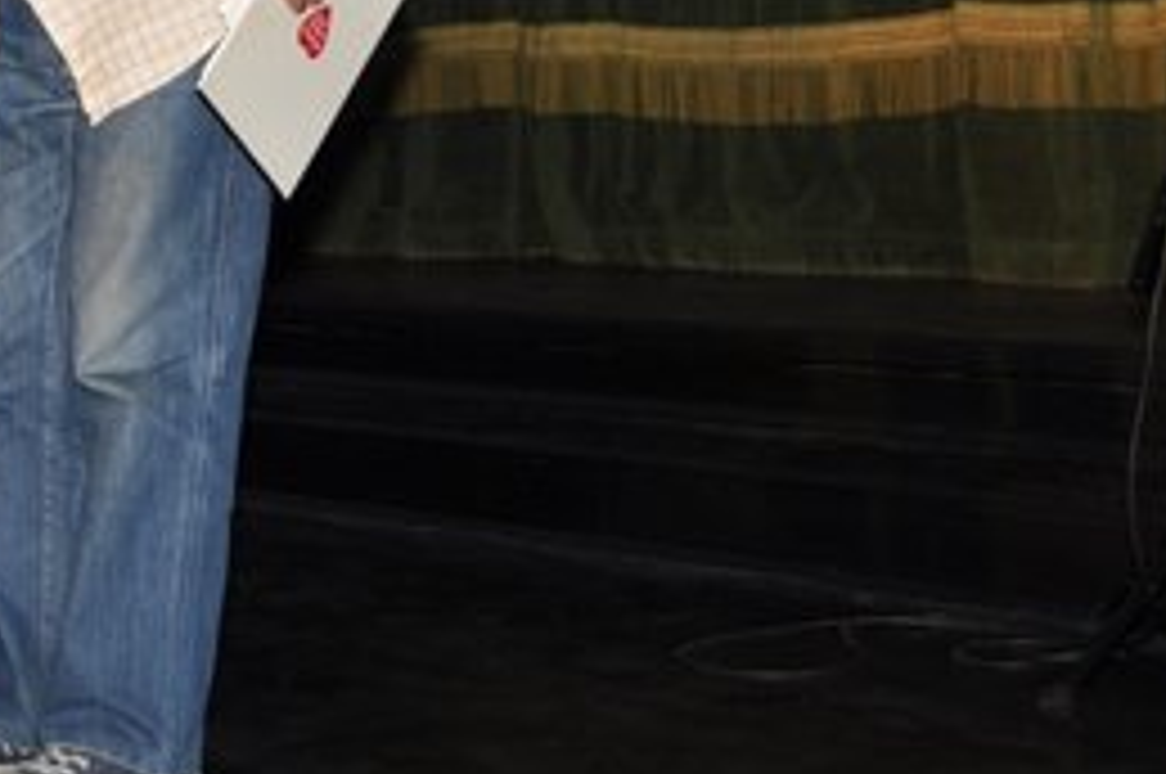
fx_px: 3534
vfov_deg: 12.3
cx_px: -113
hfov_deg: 18.1
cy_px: -81
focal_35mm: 109
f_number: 4.2
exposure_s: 1/60
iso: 250
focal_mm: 29
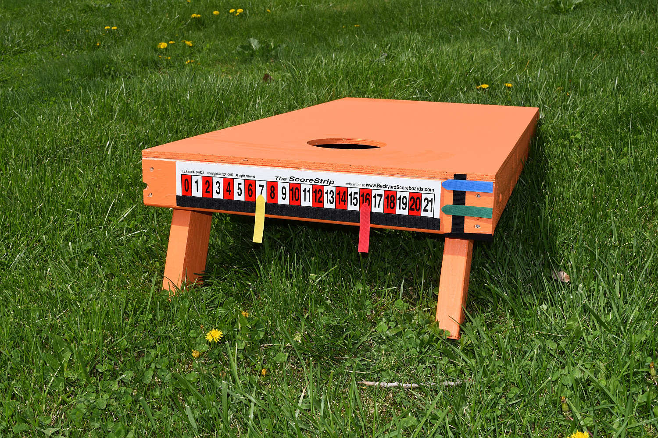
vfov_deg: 31.9
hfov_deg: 46.4
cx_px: 329
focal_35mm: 42
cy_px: 219
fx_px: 768
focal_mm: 28
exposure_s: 1/200
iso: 100
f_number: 13
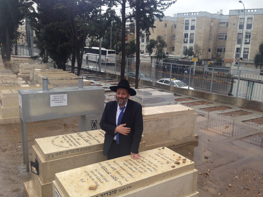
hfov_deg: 55.4
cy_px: 98
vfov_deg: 42.9
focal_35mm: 33
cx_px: 132
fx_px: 251
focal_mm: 4.12
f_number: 2.4
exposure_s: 1/507
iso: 50
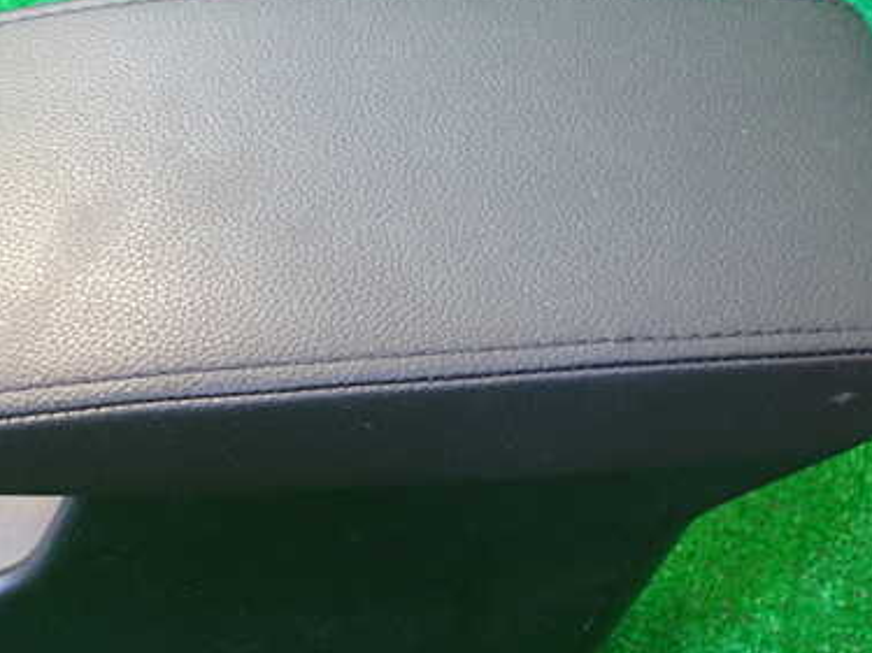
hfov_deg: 39.5
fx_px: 1209
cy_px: 265
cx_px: 360
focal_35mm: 48
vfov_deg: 30.2
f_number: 2.3
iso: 320
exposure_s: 1/30
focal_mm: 5.4
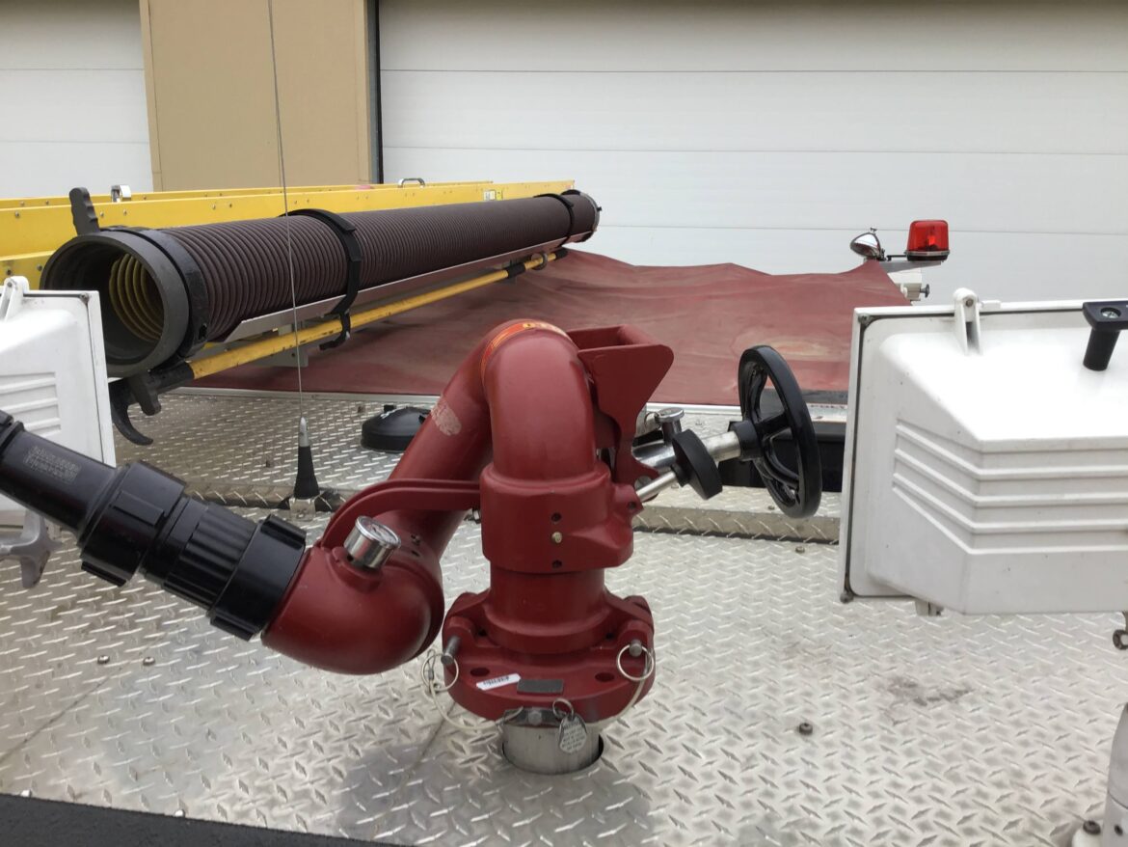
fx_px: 1010
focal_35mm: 31
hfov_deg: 58.3
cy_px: 424
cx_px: 564
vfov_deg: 45.5
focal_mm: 3.3
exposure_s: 1/100
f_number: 2.4
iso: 25
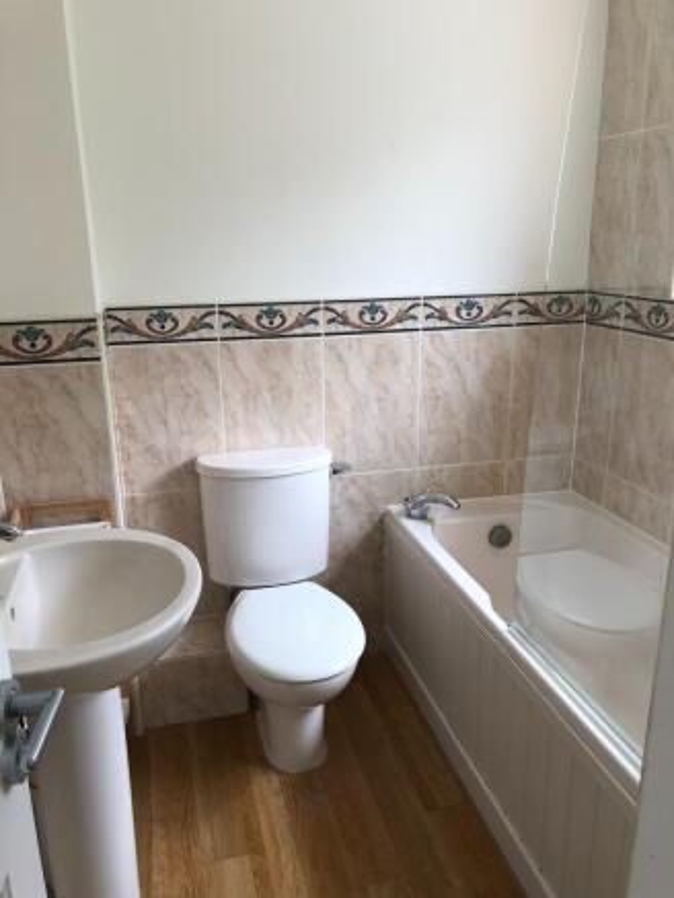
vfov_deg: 63.4
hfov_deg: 49.8
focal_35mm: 28
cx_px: 337
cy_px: 449
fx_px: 727
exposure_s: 1/100
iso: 32
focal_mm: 4
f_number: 1.8
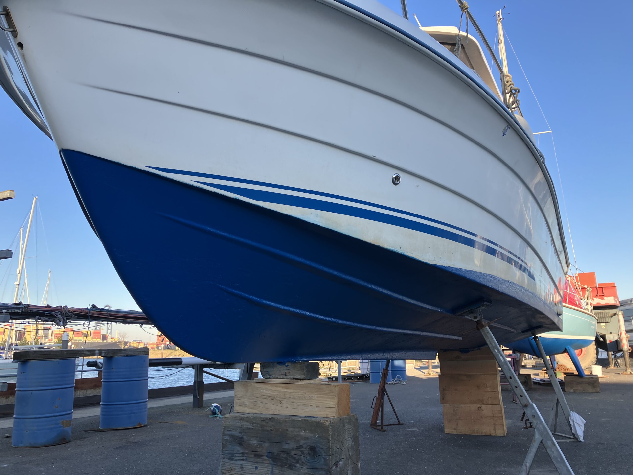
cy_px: 238
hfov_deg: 63.4
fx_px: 512
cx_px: 316
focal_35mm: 28
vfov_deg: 49.7
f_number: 1.8
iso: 32
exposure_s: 1/398
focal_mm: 3.99
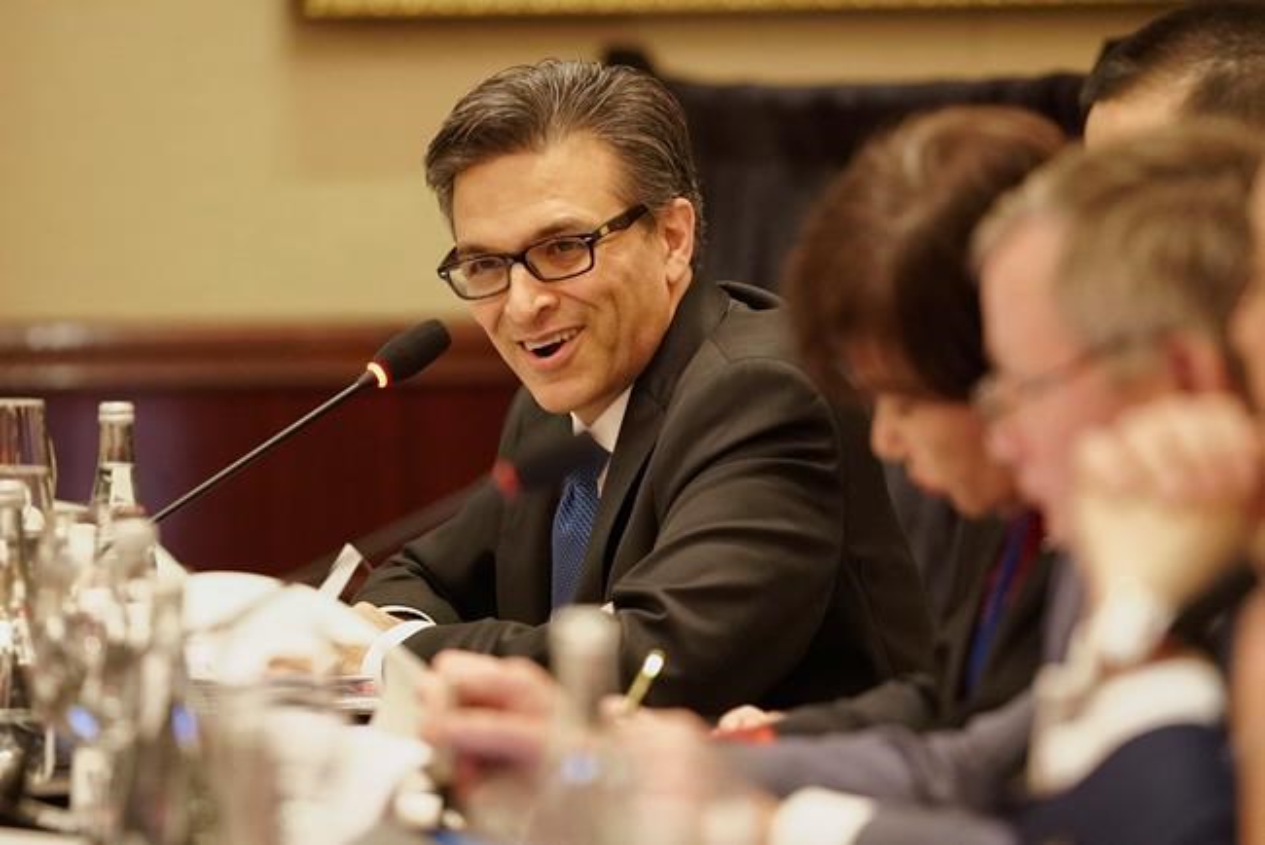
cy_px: 422
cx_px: 632
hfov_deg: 6.9
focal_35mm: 300
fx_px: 10546
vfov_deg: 4.6
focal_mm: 200
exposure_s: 1/80
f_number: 2.8
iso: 5000
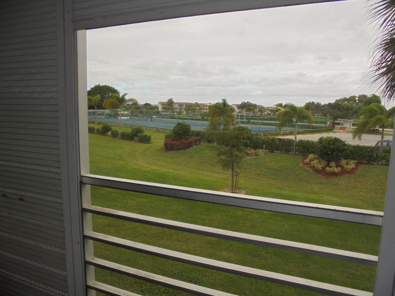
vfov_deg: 53.1
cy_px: 148
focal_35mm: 26
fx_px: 297
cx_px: 198
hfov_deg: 67.3
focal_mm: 4.6
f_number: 3.5
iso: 100
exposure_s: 1/320
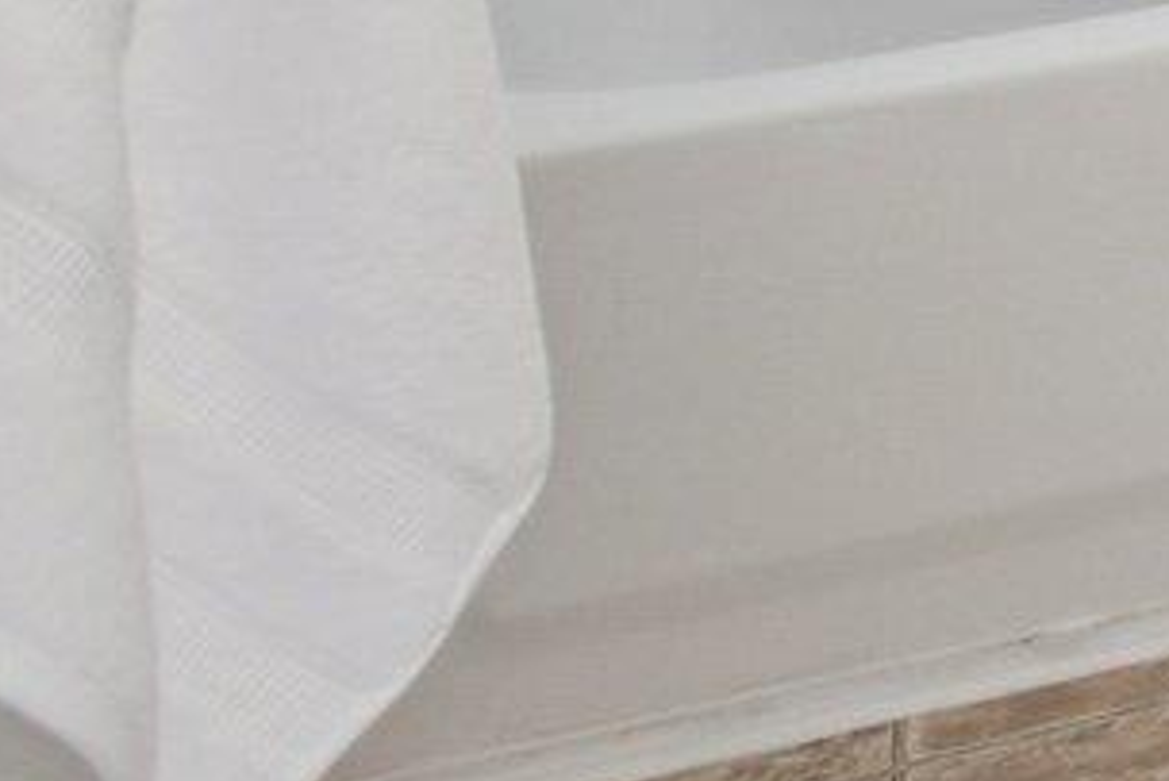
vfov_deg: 10.7
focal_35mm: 101
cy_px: -1318
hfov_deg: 11.8
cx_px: 3407
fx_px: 3281
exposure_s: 1/6
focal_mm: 10
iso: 400
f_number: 8
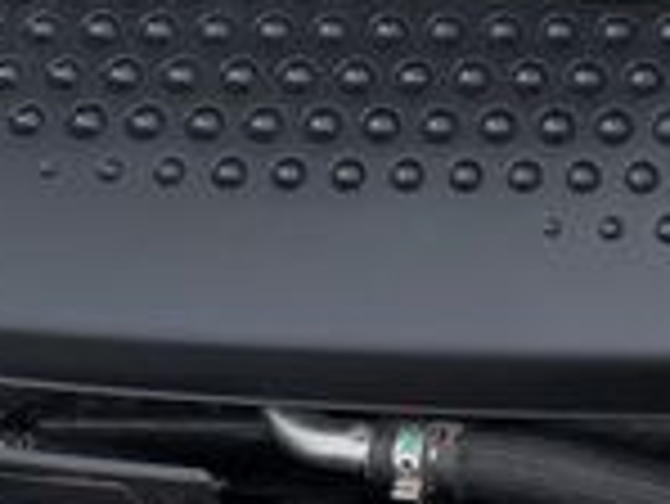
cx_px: 760
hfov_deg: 18.3
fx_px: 1995
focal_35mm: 103
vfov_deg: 14.4
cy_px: 234
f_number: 1.78
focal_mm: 6.76
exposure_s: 1/3021
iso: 80
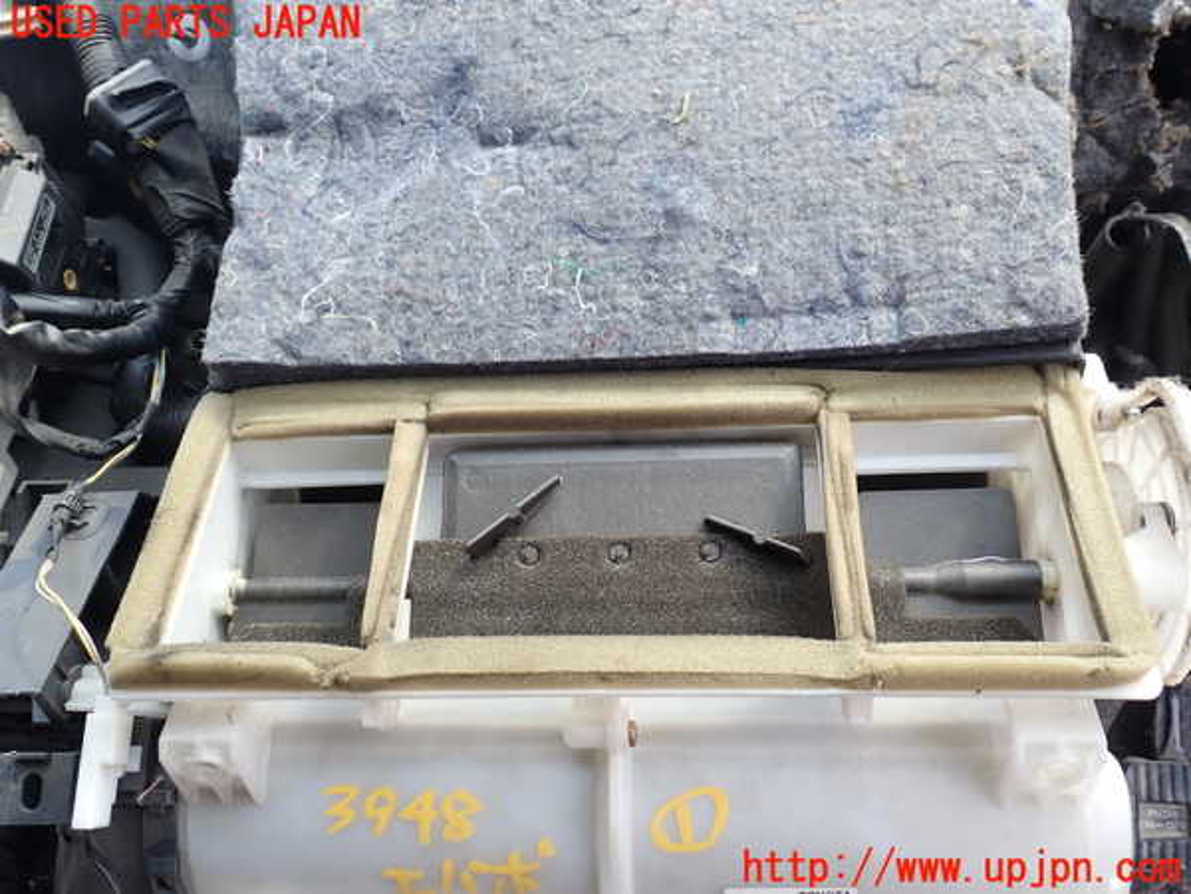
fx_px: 1032
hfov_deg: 60.0
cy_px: 447
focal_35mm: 30
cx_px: 596
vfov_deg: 46.8
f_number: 3.2
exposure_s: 1/125
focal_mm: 5.4
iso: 100
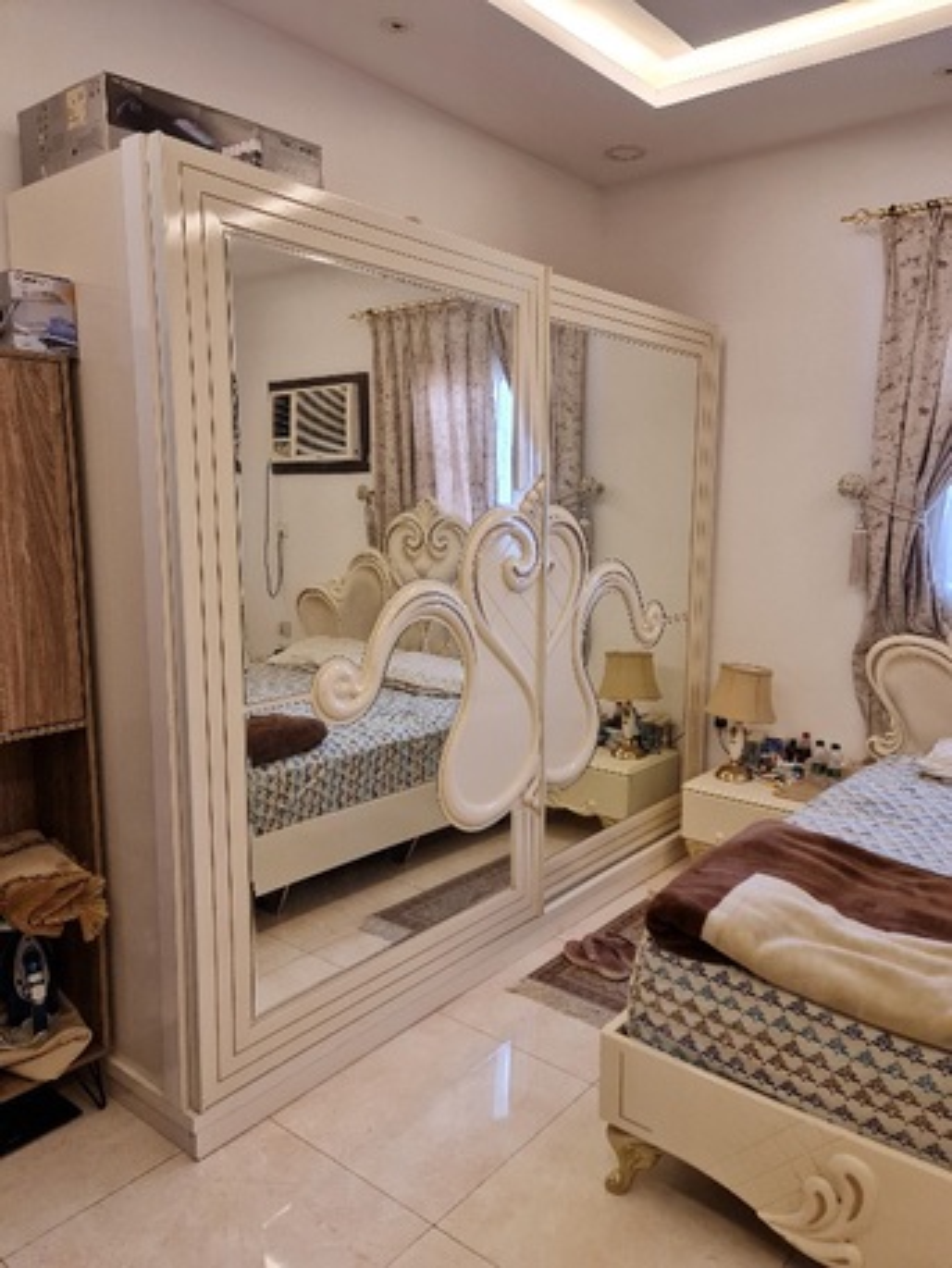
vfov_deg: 69.4
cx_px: 476
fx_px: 916
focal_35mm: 25
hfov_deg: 54.9
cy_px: 634
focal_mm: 7
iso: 250
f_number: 1.8
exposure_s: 1/40
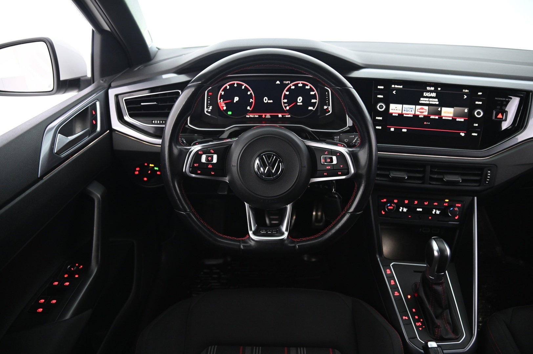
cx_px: 266
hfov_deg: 73.8
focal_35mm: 24
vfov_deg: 53.1
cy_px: 177
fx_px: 355
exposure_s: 1/15
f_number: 4
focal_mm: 24
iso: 2000
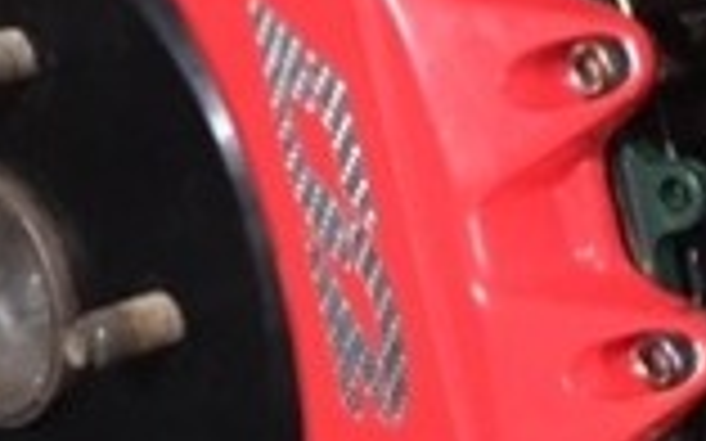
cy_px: 148
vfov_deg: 10.6
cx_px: 360
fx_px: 2366
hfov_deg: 17.0
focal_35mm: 123
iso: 320
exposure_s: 1/15
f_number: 2.2
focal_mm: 4.15
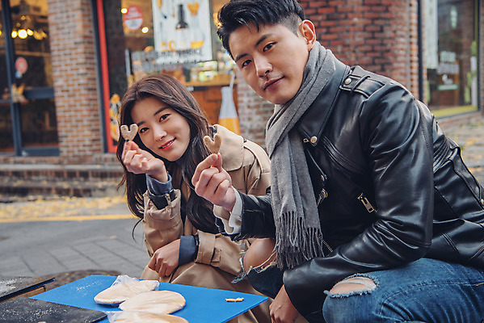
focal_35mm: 50
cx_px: 242
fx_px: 673
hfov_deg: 39.6
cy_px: 162
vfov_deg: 27.0
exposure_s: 1/30
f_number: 4.5
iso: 250
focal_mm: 50
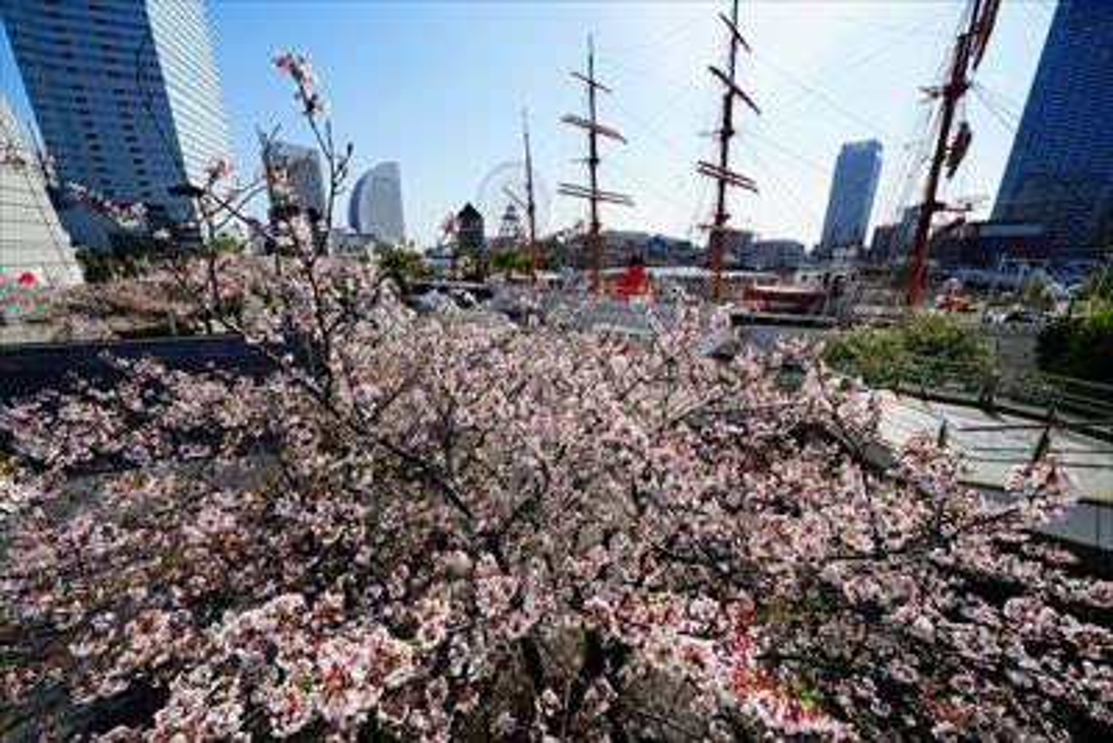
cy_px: 372
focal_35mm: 12
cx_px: 556
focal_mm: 12
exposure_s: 1/500
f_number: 8
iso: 125
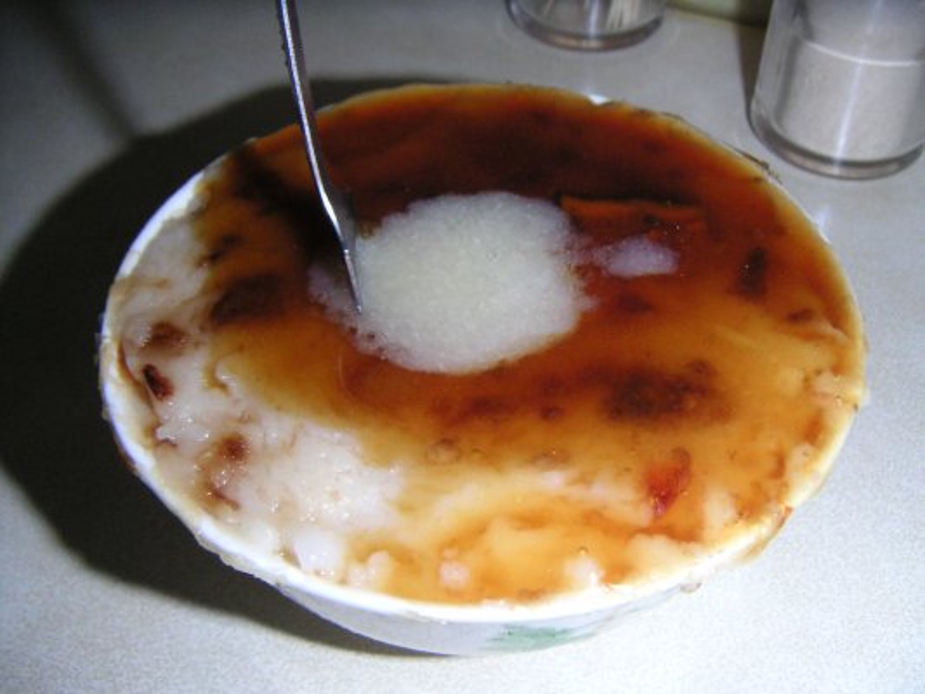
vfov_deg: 36.8
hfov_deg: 47.9
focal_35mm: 39
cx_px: 462
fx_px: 1042
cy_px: 347
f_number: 6.7
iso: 200
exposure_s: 1/45
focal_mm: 5.1
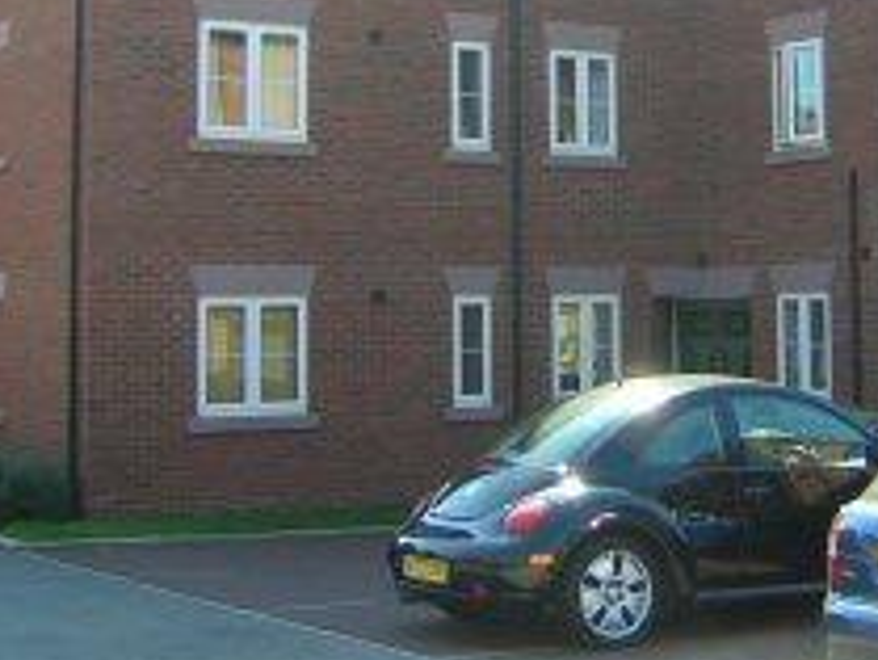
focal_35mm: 69
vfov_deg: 21.0
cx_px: 664
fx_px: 1751
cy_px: 109
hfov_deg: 27.7
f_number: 2.6
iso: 100
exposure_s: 1/233
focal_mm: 4.7
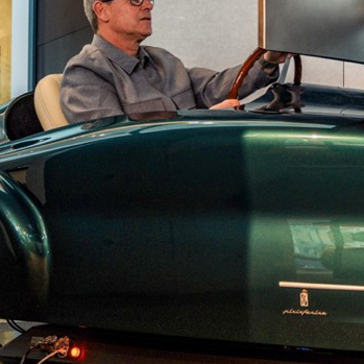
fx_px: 1047
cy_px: 144
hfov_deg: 19.5
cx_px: 308
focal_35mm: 88
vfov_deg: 19.7
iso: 2000
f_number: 2.8
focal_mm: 33
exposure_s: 1/250
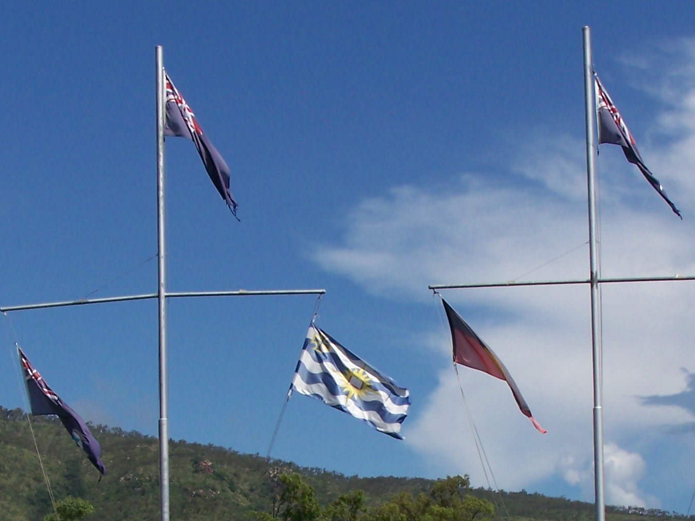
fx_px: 2309
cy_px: 549
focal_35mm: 115
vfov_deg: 12.7
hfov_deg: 17.1
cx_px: 427
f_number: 5.6
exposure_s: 1/500
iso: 64
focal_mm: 8.5
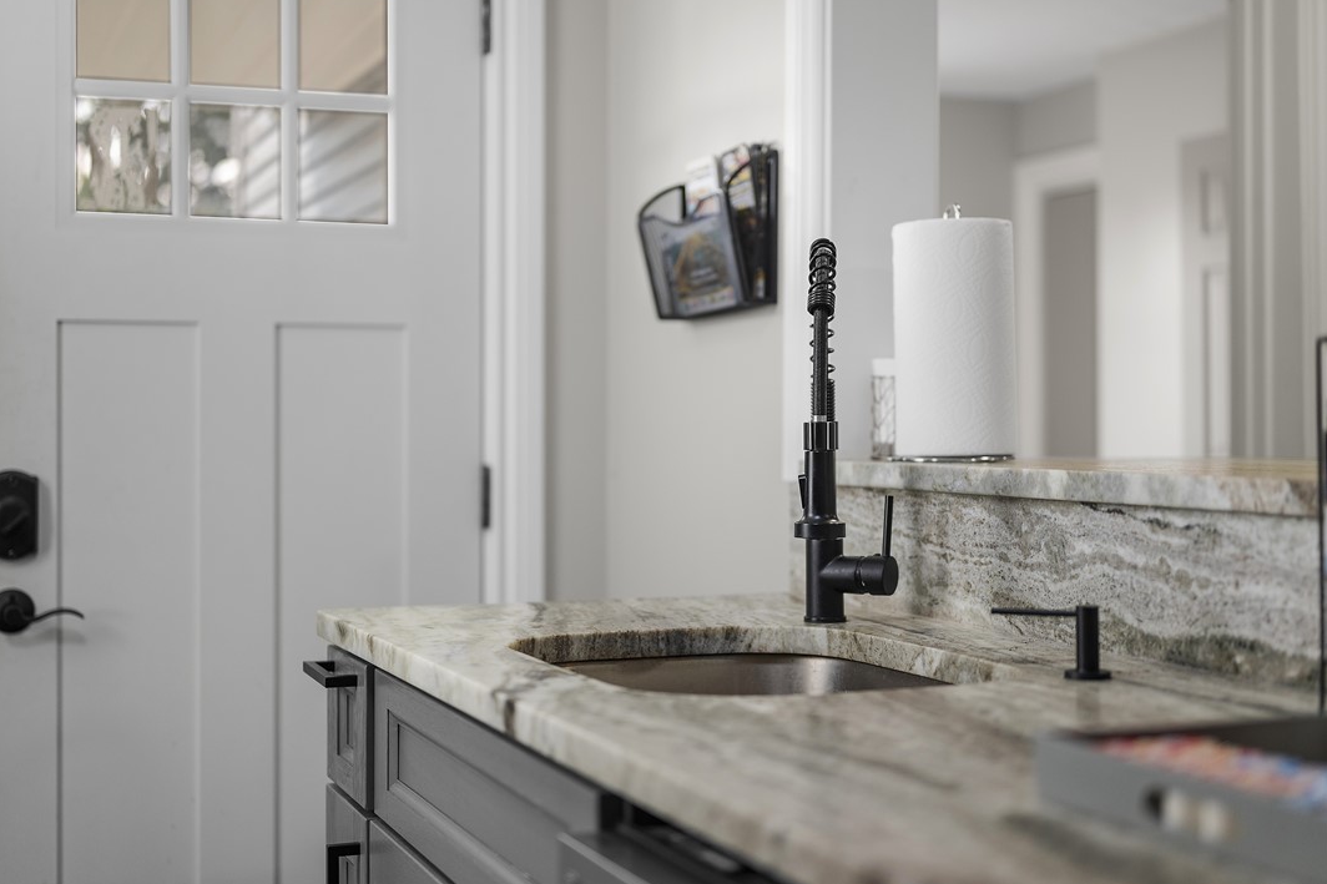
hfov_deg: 38.9
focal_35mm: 51
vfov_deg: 26.5
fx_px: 1879
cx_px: 652
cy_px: 436
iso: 400
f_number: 1.8
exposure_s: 1/250
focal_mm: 50
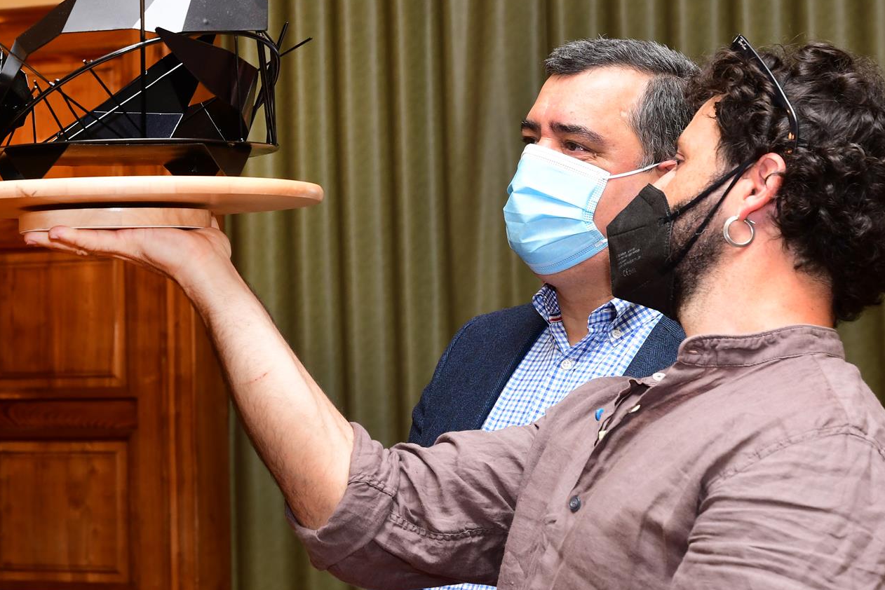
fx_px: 1893
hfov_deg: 26.3
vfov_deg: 17.7
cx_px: 380
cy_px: 224
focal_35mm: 77
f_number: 5.6
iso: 500
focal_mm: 40
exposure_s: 1/160
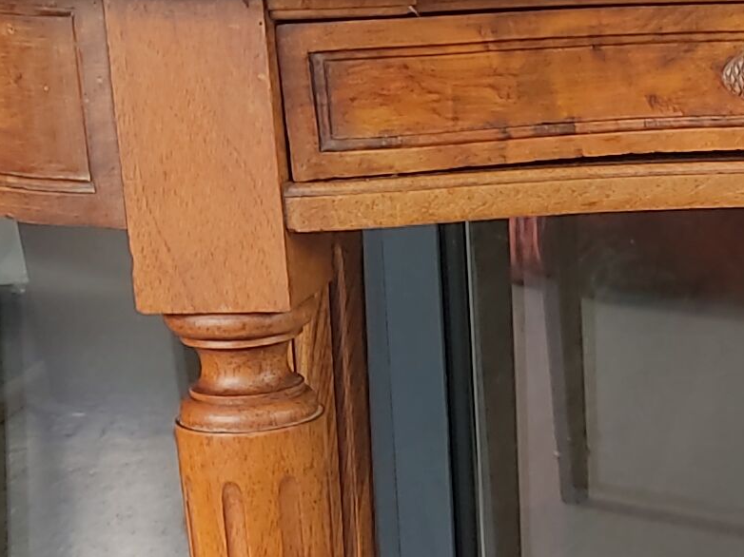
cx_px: 986
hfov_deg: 14.2
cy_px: 449
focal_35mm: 133
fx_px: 2858
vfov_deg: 11.1
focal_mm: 4.74
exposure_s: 1/163
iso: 100
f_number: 1.79
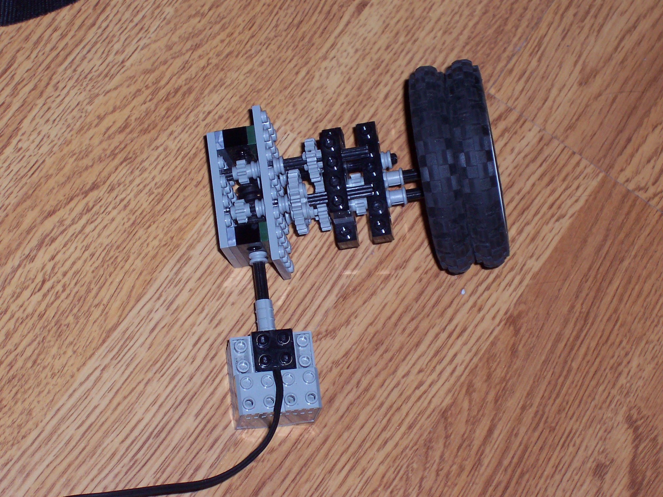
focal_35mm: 111
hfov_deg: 17.7
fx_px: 2126
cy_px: 248
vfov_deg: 13.3
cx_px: 332
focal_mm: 16.8
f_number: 4.8
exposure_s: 1/90
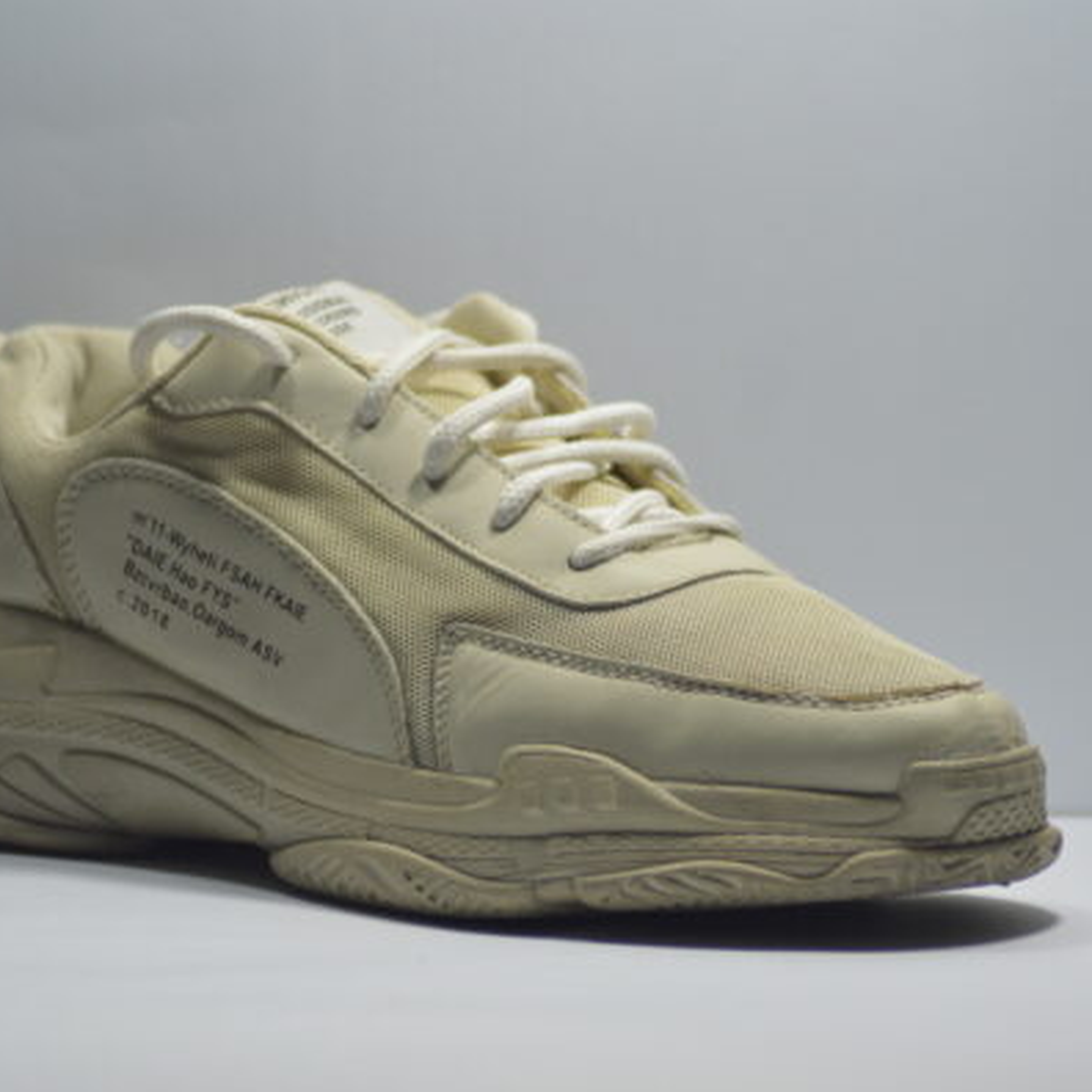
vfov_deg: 6.7
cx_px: 356
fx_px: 9302
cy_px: 545
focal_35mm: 261
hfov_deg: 6.7
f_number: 4.2
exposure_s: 1/125
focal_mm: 135
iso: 400
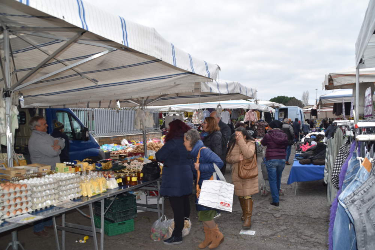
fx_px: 281
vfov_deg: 47.9
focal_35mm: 27
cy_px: 125
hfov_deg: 67.4
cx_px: 188
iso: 160
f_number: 5.6
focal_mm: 18
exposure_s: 1/125
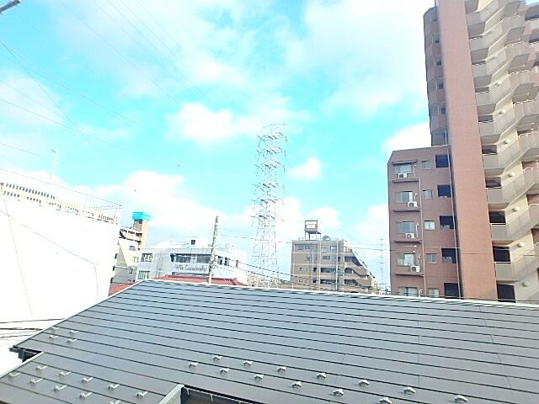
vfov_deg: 63.4
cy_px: 202
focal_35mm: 21
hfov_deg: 79.0
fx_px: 327
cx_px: 270
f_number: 3.5
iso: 125
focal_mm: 3.7
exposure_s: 1/500
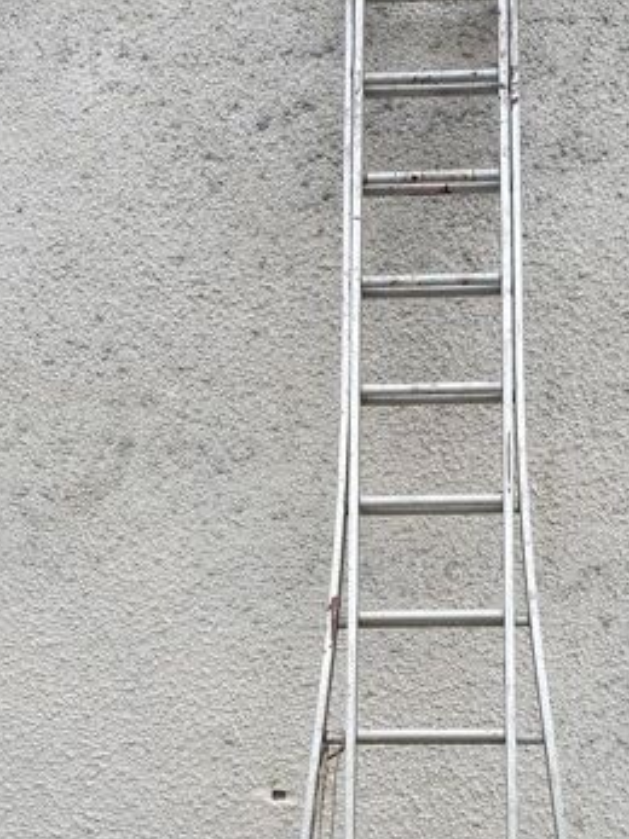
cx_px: 387
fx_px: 1164
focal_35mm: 48
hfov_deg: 30.1
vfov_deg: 38.6
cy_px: 633
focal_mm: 4.3
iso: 50
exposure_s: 1/366
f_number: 2.4
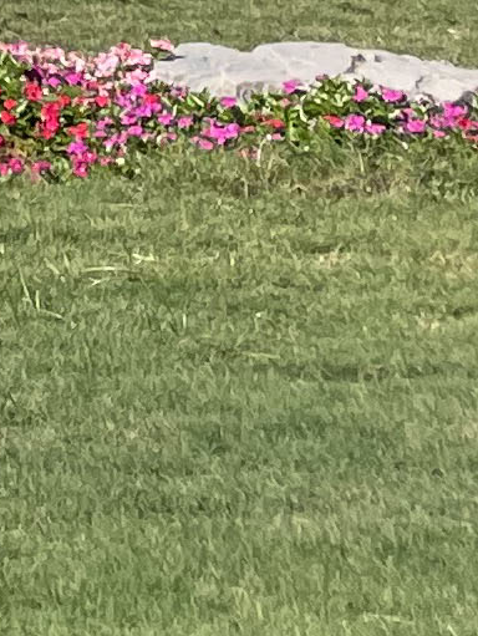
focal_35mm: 205
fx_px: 3770
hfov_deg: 6.5
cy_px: -1135
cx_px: -1034
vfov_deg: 8.4
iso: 32
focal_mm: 4.2
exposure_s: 1/3509
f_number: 1.6
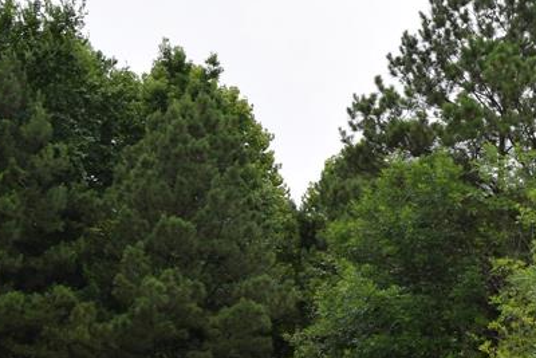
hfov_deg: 21.5
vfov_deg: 15.3
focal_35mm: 88
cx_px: 626
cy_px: 324
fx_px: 1315
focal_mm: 23
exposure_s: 1/200
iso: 100
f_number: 8
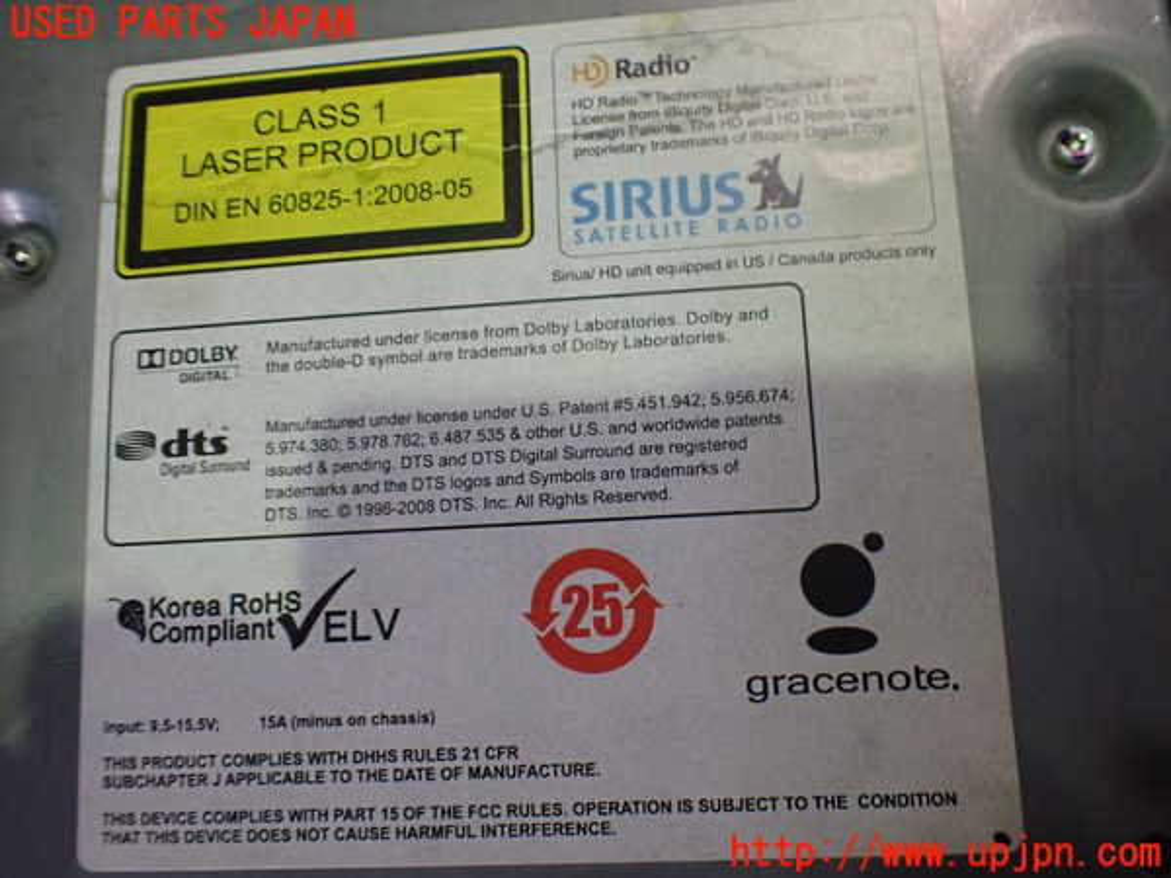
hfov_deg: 60.0
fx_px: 1015
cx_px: 586
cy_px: 439
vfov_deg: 46.8
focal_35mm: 30
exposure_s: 1/125
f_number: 2.3
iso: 640
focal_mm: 5.4
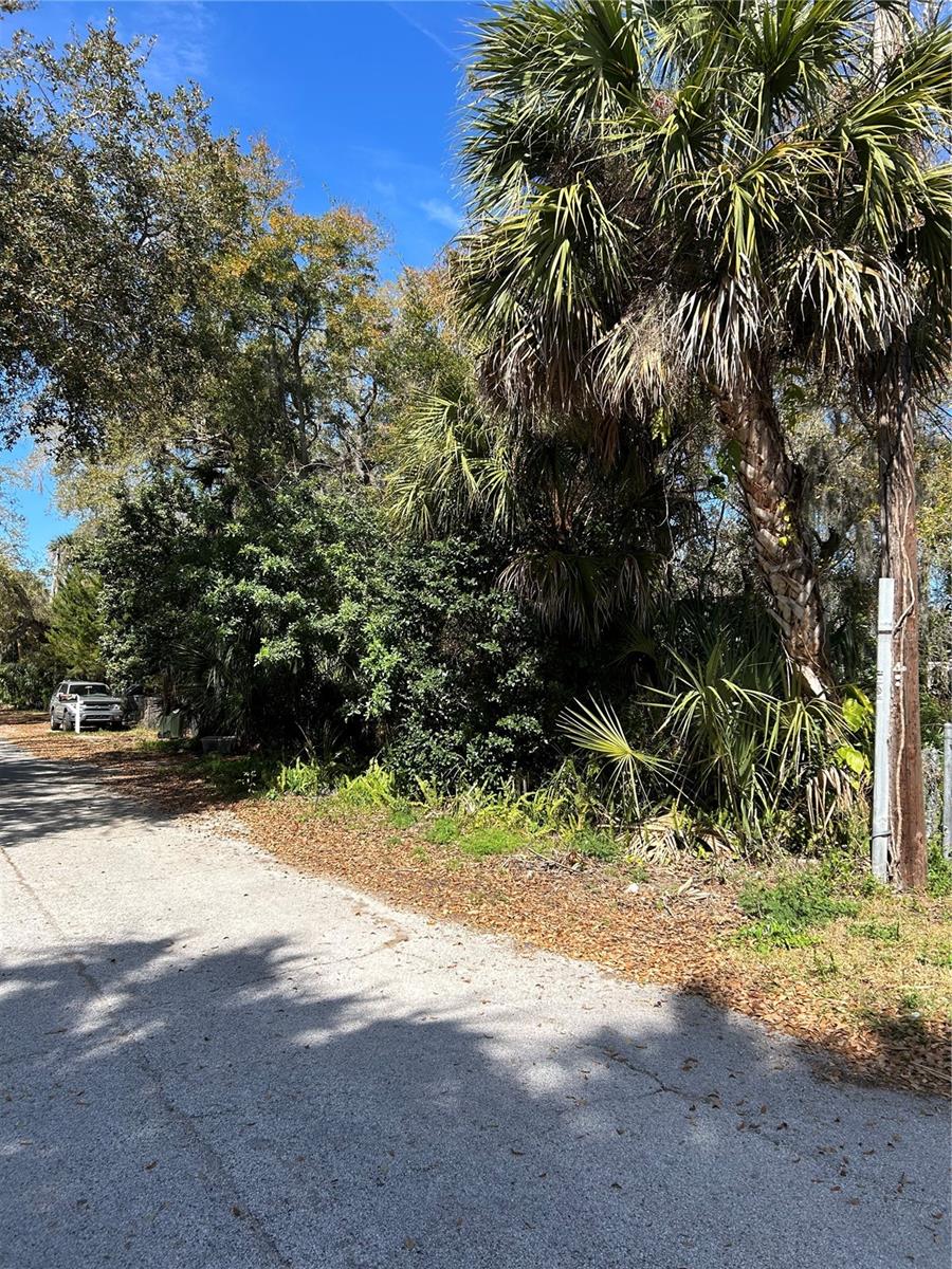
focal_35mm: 26
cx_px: 476
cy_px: 634
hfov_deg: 53.1
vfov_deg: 67.3
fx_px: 953
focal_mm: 5.7
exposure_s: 1/1934
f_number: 1.5
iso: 50
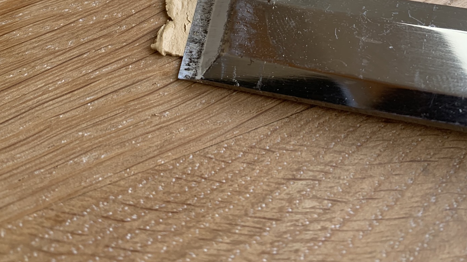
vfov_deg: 24.5
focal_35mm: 42
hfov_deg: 48.3
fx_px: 520
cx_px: 220
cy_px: -83
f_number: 1.8
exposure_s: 1/121
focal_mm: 4.25
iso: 40
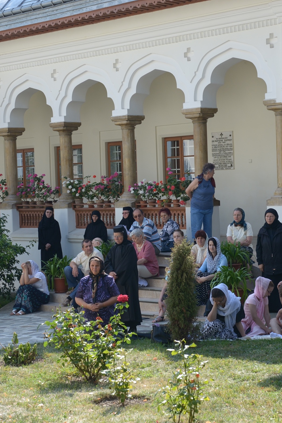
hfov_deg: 16.1
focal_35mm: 85
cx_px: 164
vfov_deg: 23.9
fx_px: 999
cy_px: 210
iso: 320
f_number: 5.6
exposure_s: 1/500
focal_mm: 56
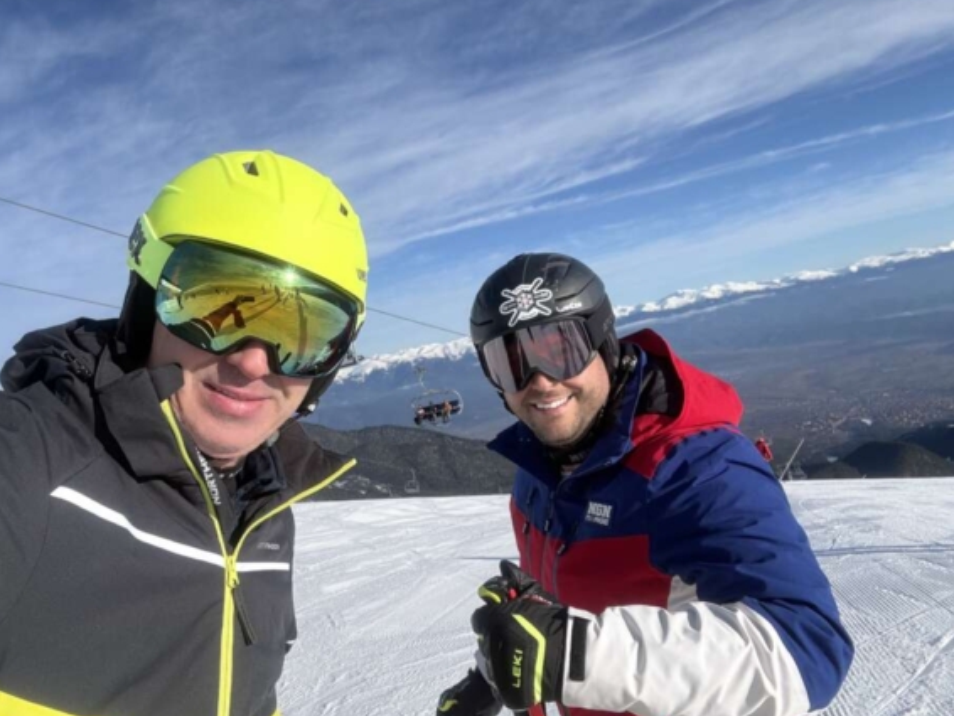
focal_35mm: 26
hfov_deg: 67.1
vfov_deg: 53.1
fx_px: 717
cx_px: 421
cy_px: 355
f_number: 1.9
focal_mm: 2.69
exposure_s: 1/1383
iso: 32
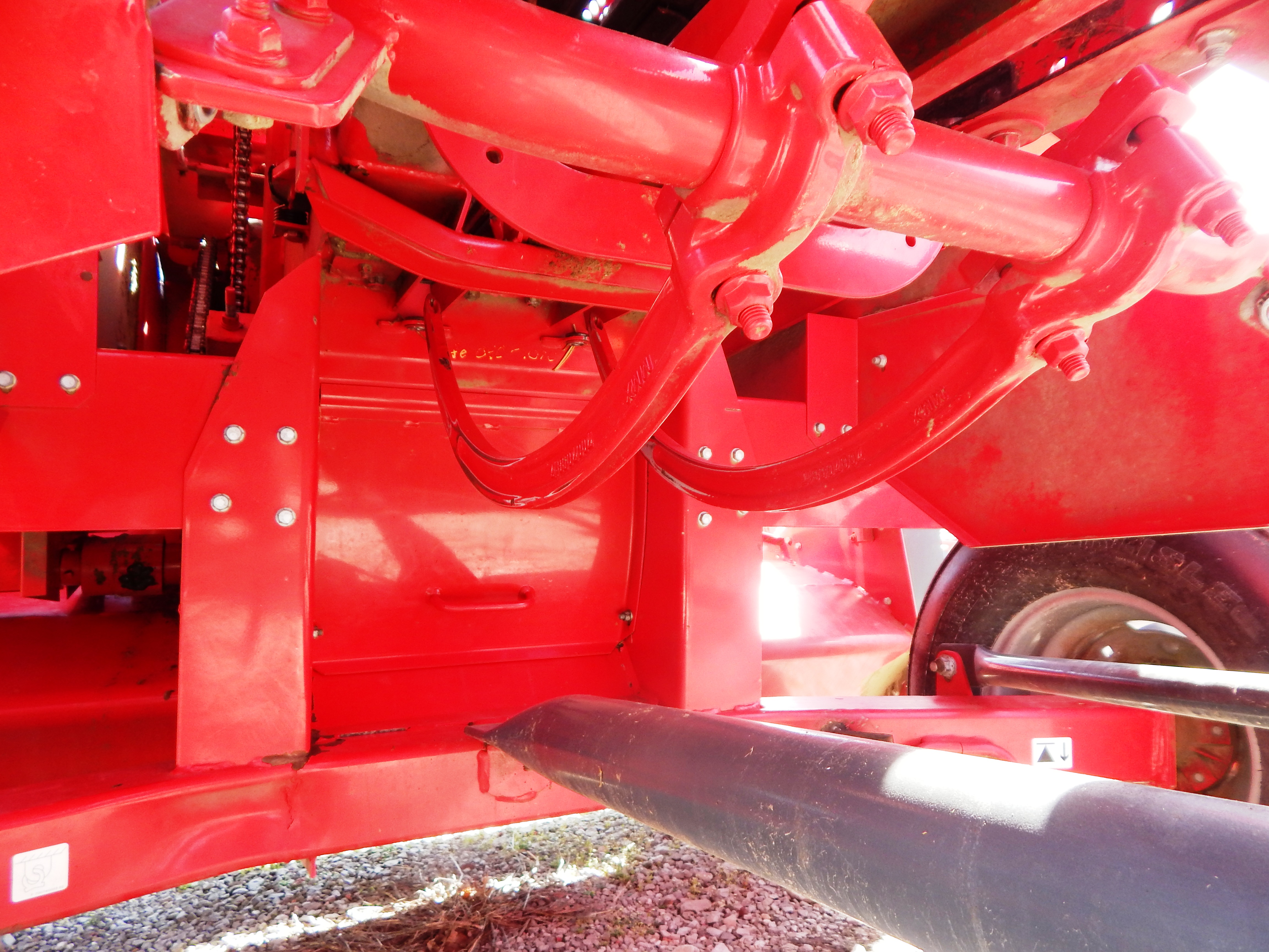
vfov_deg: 61.1
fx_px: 807
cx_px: 634
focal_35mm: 22
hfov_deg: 76.4
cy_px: 476
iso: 125
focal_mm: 4
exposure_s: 1/80
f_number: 3
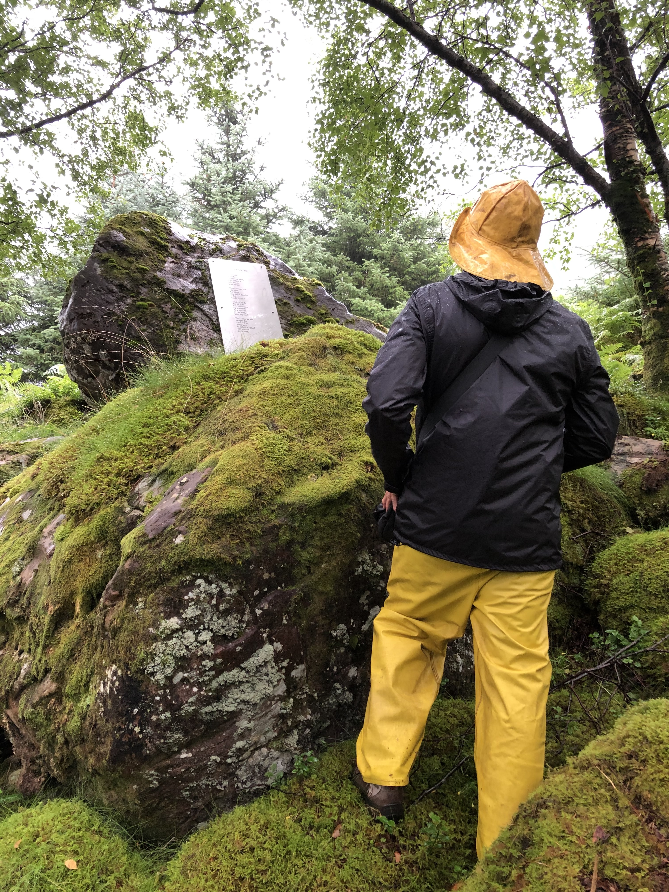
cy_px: 446
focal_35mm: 28
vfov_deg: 63.4
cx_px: 334
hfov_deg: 49.7
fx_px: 722
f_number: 1.8
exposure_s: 1/20
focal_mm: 3.99
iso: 32
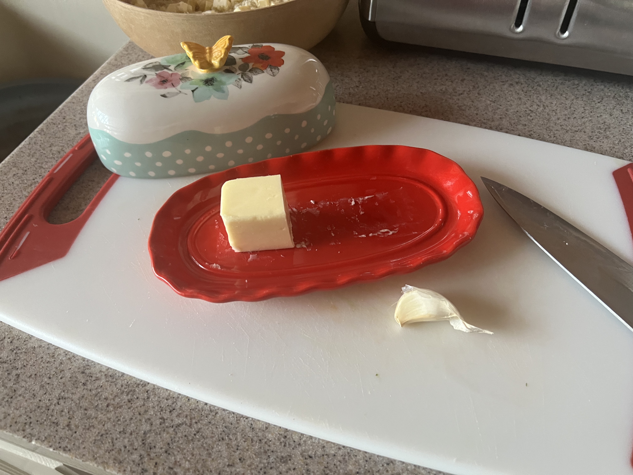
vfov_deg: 53.1
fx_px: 475
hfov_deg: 67.3
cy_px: 238
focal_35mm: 26
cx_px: 316
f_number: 1.5
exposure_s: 1/60
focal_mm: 5.7
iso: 500
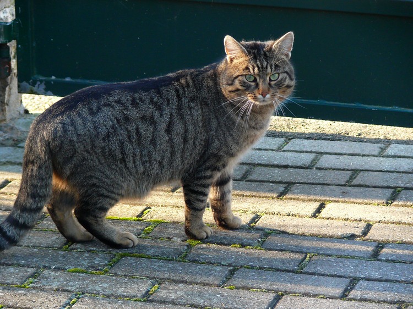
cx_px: 206
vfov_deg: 7.9
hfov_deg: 10.5
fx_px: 2242
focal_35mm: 188
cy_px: 154
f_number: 3.6
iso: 250
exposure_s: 1/125
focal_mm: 39.6
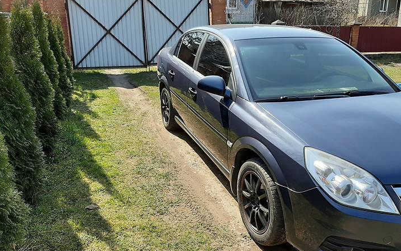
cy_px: 131
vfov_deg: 40.6
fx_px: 339
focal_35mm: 31
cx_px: 214
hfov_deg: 61.2
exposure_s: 1/922
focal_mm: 3.9
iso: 40
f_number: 1.7
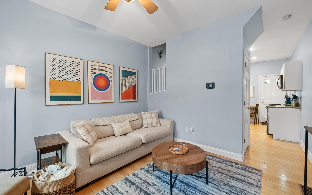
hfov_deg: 105.3
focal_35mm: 14
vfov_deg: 78.6
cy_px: 98
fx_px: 119
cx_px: 157
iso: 800
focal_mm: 13
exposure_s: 1.3
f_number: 9
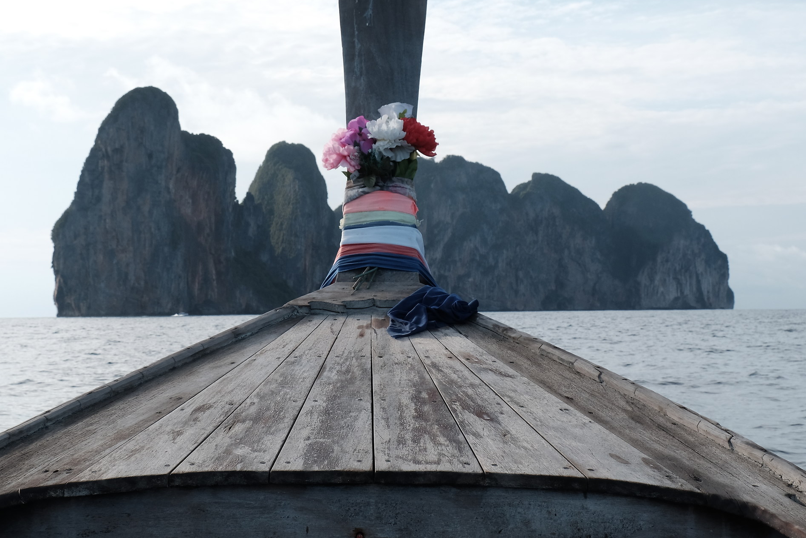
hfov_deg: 32.4
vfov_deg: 21.9
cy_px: 225
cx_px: 368
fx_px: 1388
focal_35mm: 62
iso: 400
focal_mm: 32.6
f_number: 14
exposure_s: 1/200
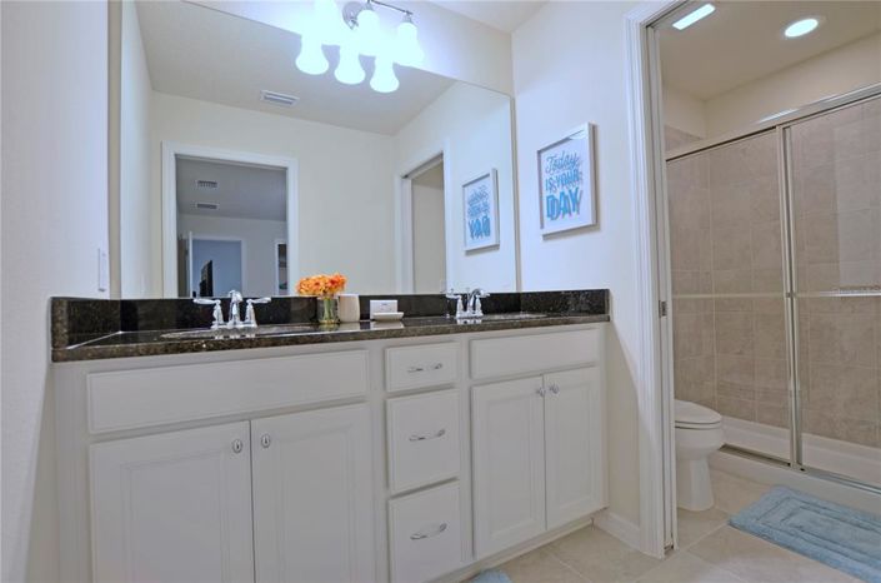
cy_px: 292
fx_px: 366
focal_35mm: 15
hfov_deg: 100.5
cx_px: 440
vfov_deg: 77.0
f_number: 4.5
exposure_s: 1/10
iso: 100
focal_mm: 10
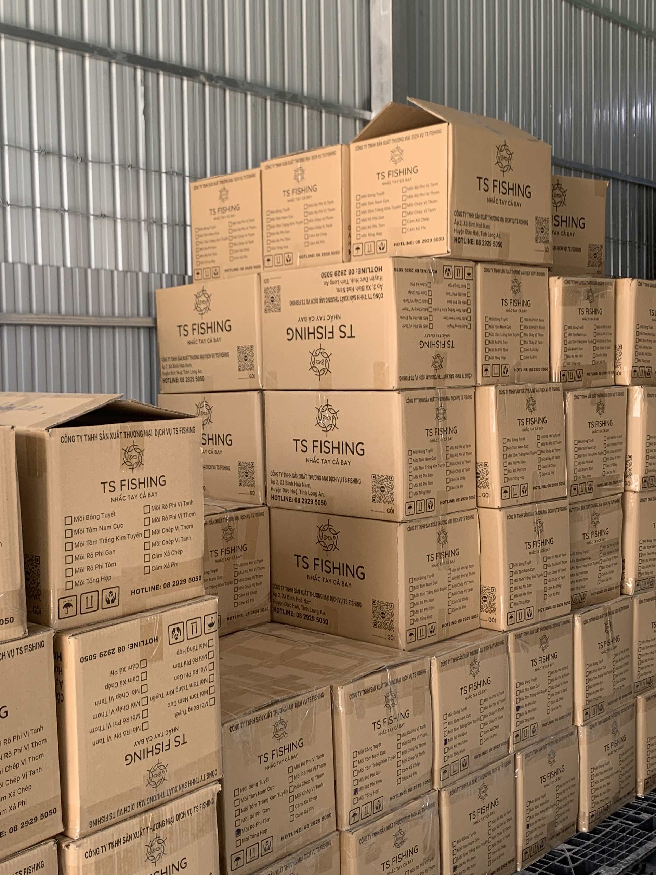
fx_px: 1036
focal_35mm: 41
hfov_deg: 35.0
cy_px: 432
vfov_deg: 45.8
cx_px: 265
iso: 50
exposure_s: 1/121
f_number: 1.8
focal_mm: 4.25
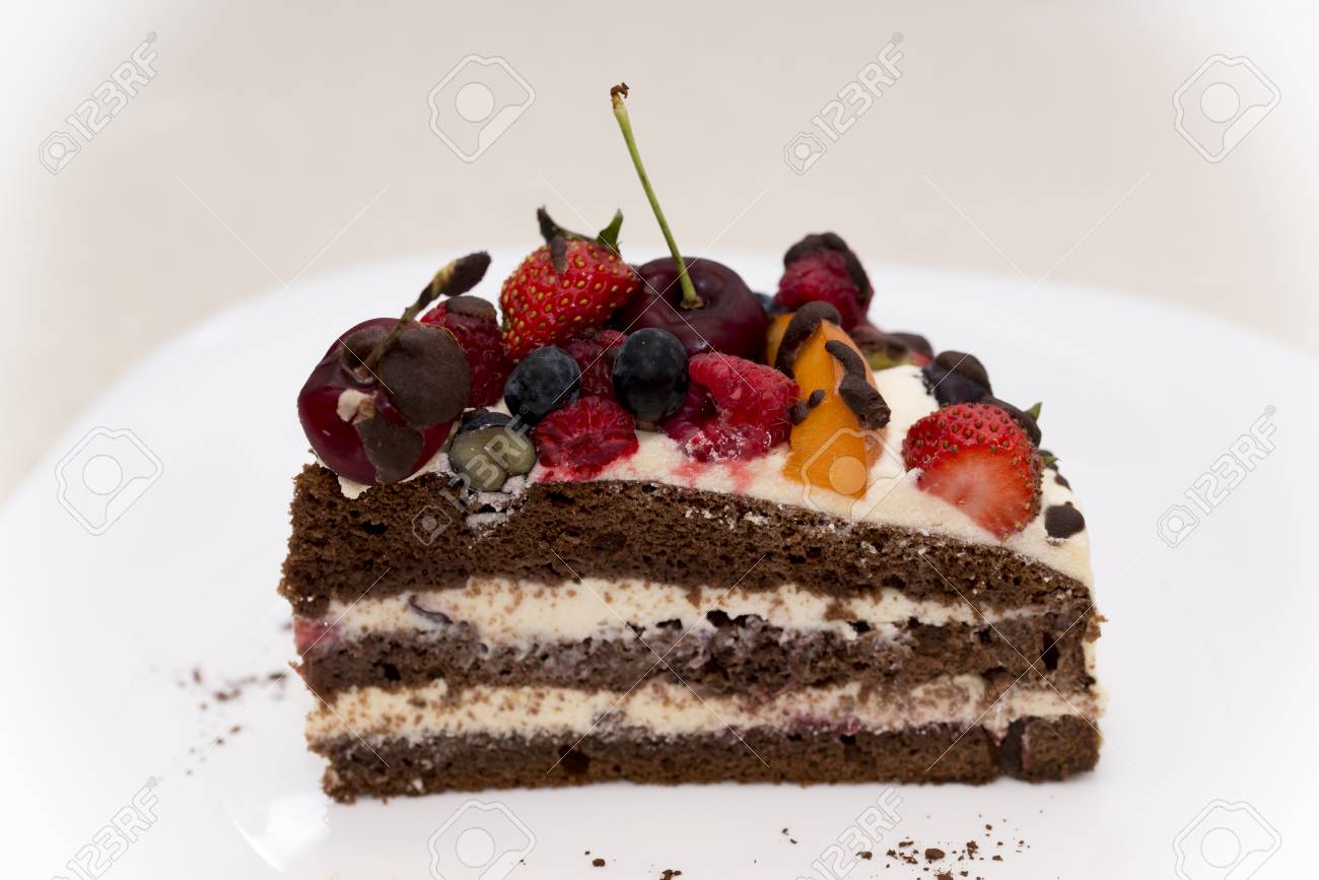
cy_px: 440
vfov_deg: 13.0
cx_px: 660
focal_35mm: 105
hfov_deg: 19.5
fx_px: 3847
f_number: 6.3
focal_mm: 105
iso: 250
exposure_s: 1/160
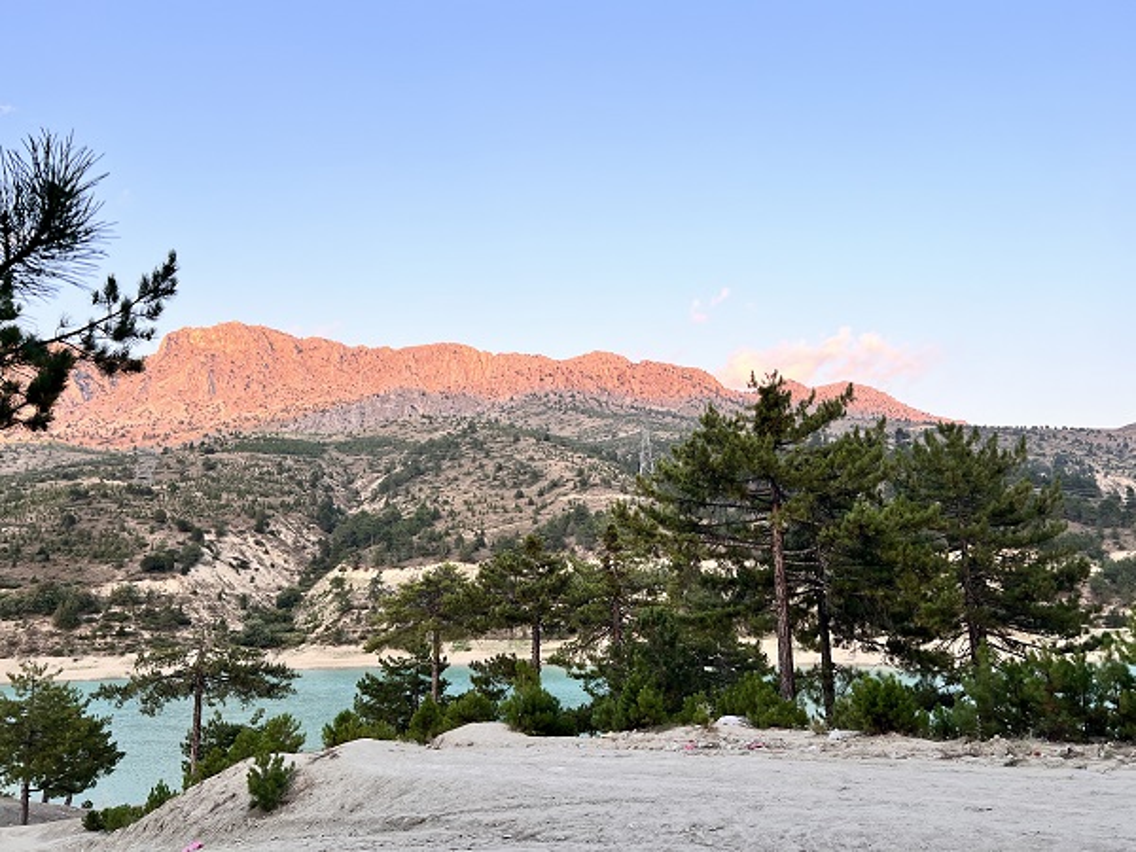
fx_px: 853
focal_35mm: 26
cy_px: 426
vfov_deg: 53.1
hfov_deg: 67.3
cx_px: 568
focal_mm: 5.7
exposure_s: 1/509
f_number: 1.5
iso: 50
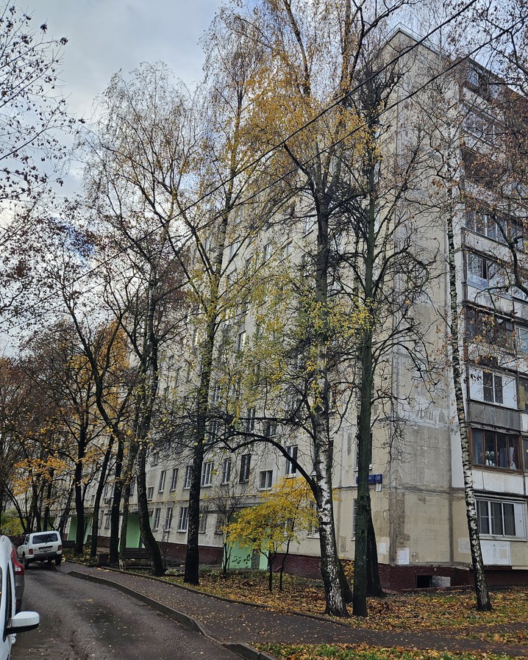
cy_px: 330
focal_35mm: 30
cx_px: 361
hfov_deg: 47.5
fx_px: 586
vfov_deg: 58.8
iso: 25
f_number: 1.8
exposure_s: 1/447
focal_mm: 5.4
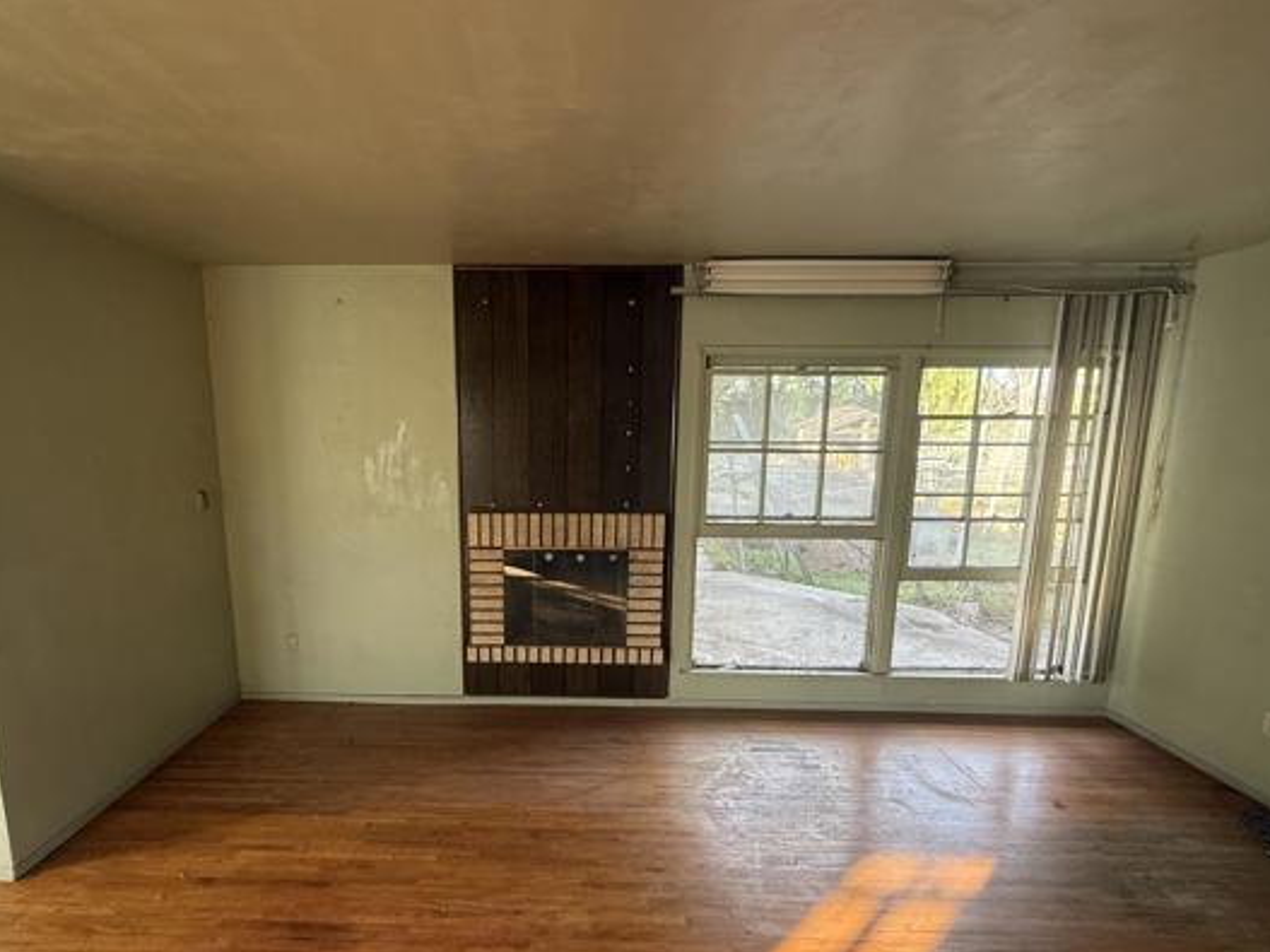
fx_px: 624
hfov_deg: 90.7
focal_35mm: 17
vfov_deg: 74.4
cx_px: 569
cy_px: 533
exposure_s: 1/99
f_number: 2.2
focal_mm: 2.22
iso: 250
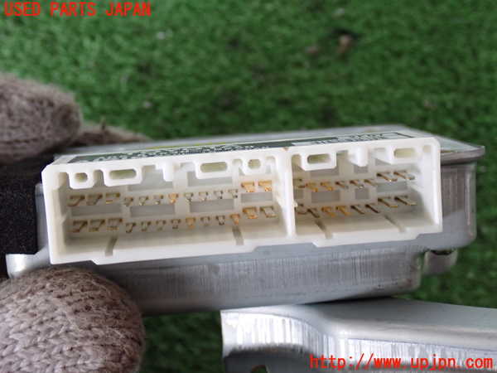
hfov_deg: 35.5
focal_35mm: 54
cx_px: 248
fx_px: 775
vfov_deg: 27.0
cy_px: 186
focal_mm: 9.65
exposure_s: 1/30
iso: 800
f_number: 3.3
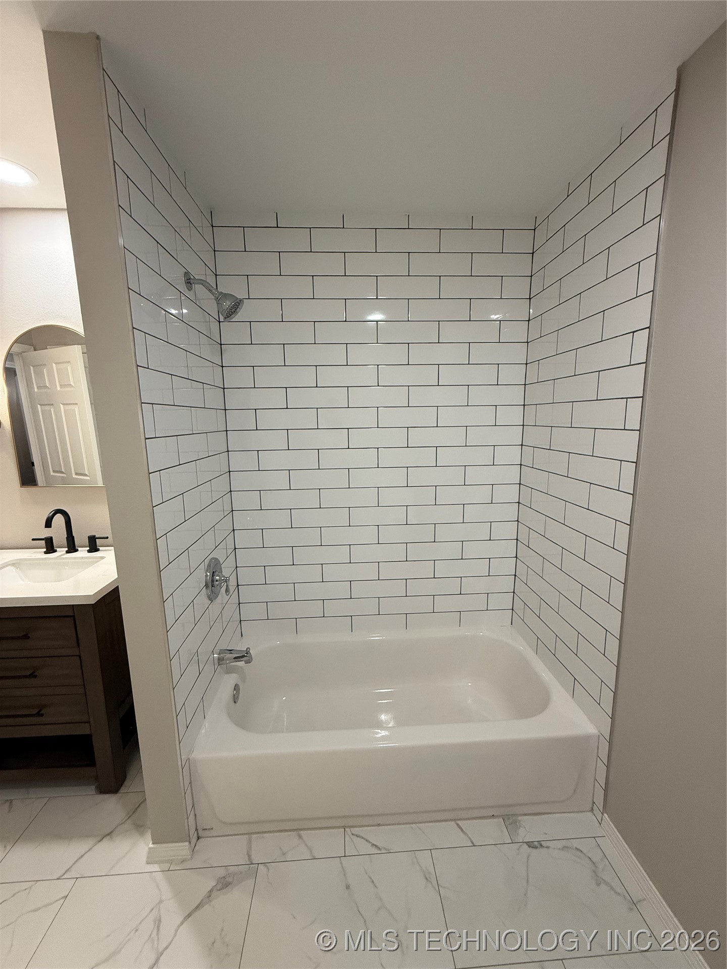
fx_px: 392
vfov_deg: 102.1
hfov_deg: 85.7
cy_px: 484
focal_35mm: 14
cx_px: 364
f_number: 2.2
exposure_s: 1/120
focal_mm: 2.22
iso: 250
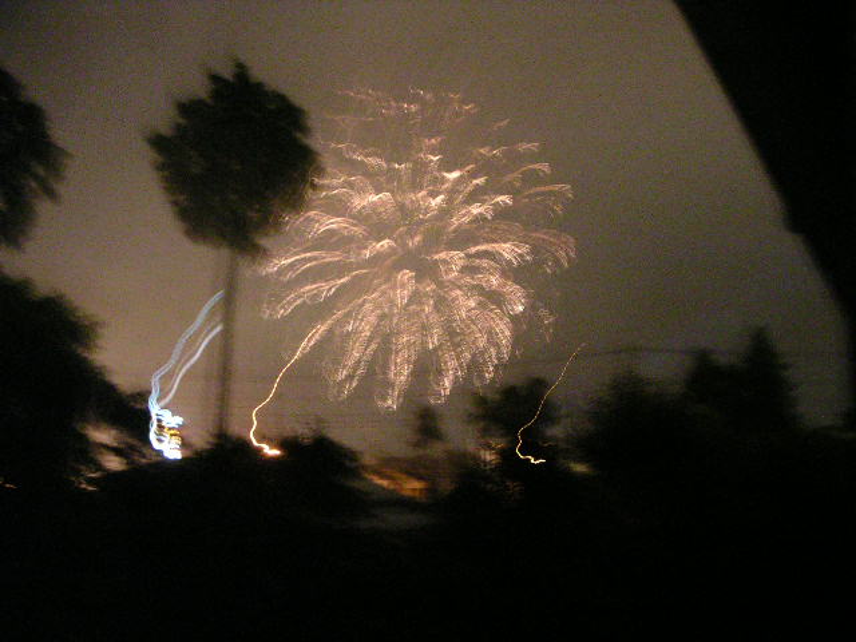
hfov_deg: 49.0
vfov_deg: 37.7
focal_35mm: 38
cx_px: 428
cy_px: 321
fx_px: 940
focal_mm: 6
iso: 400
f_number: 2.8
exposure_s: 2
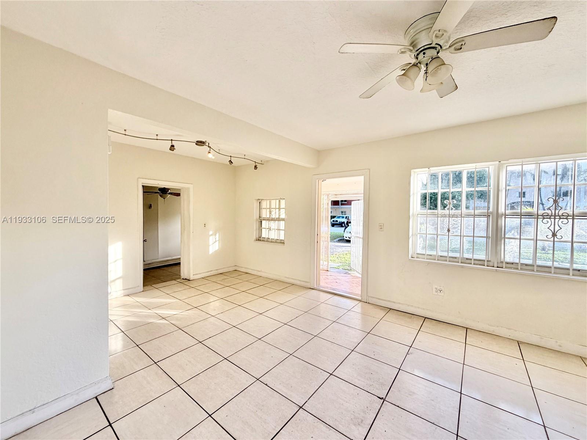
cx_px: 294
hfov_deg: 102.1
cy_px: 220
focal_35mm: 14
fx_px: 237
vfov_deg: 85.7
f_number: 2.2
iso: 80
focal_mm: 2.22
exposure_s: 1/121
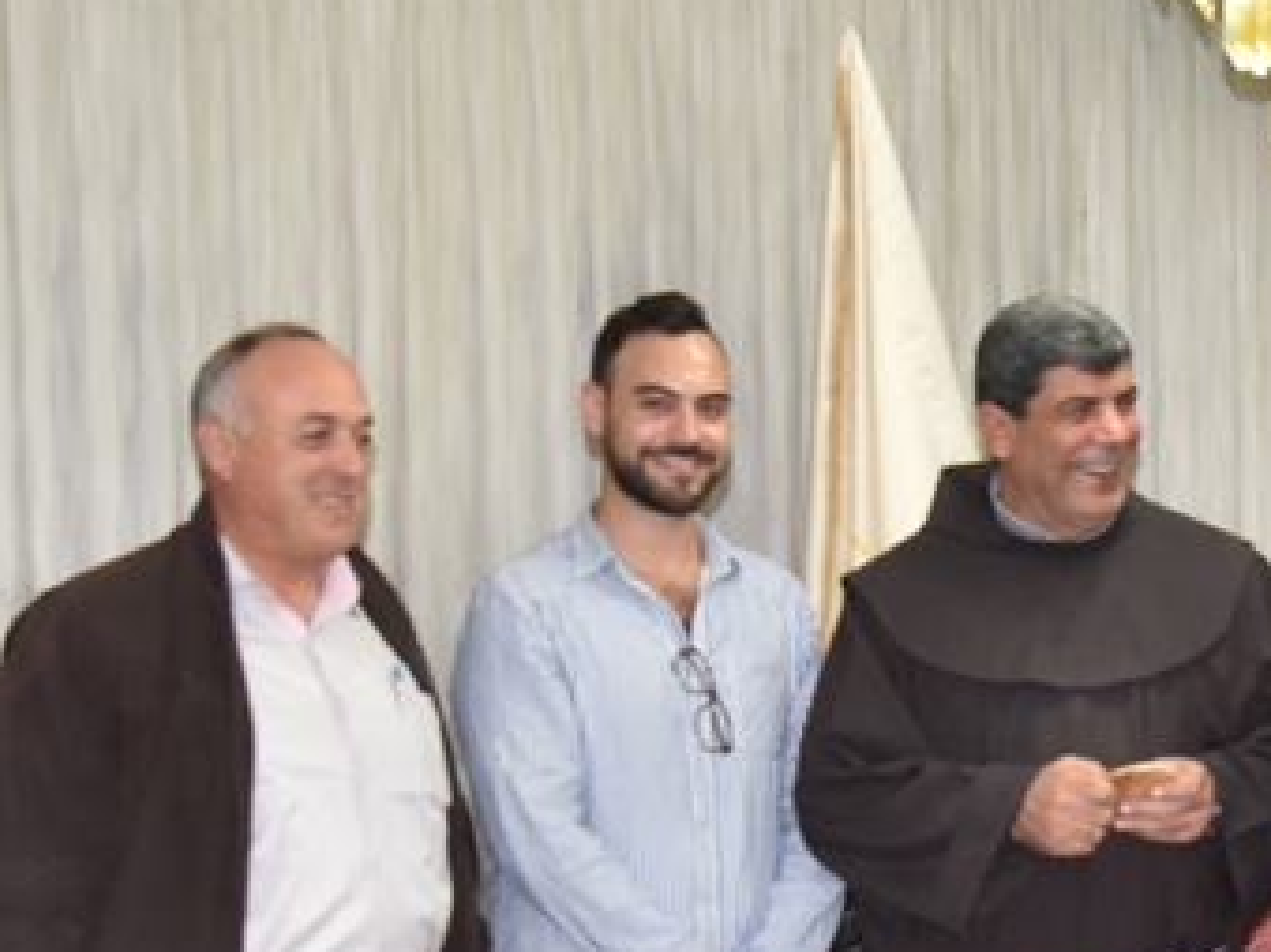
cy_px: 721
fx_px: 3413
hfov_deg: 20.8
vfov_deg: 15.8
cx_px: 1016
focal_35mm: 93
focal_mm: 32
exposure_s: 1/100
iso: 2500
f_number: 6.3
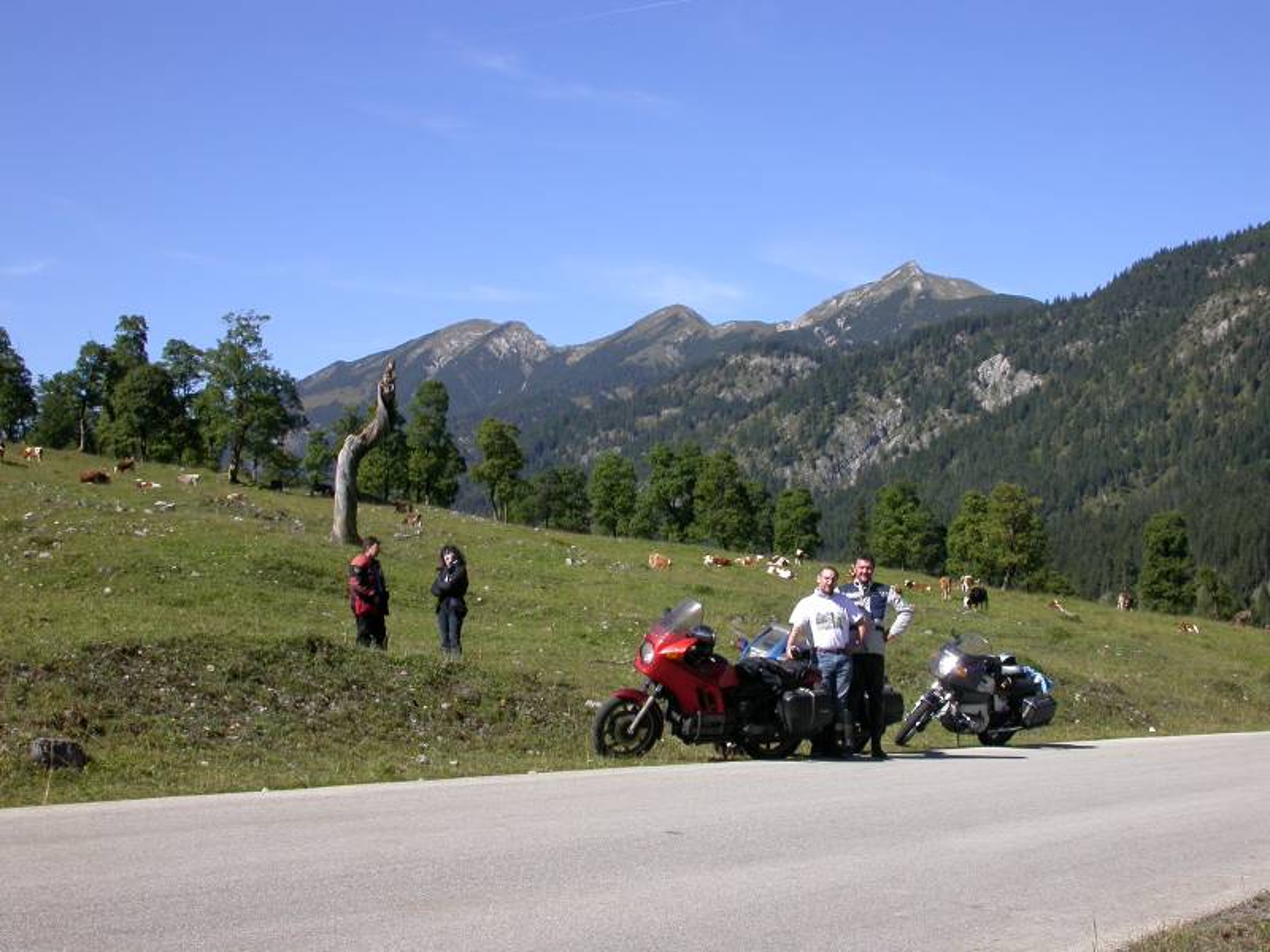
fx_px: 1908
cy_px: 476
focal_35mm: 52
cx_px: 635
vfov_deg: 28.0
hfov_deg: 36.8
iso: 100
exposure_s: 1/388
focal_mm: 10.9
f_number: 5.9
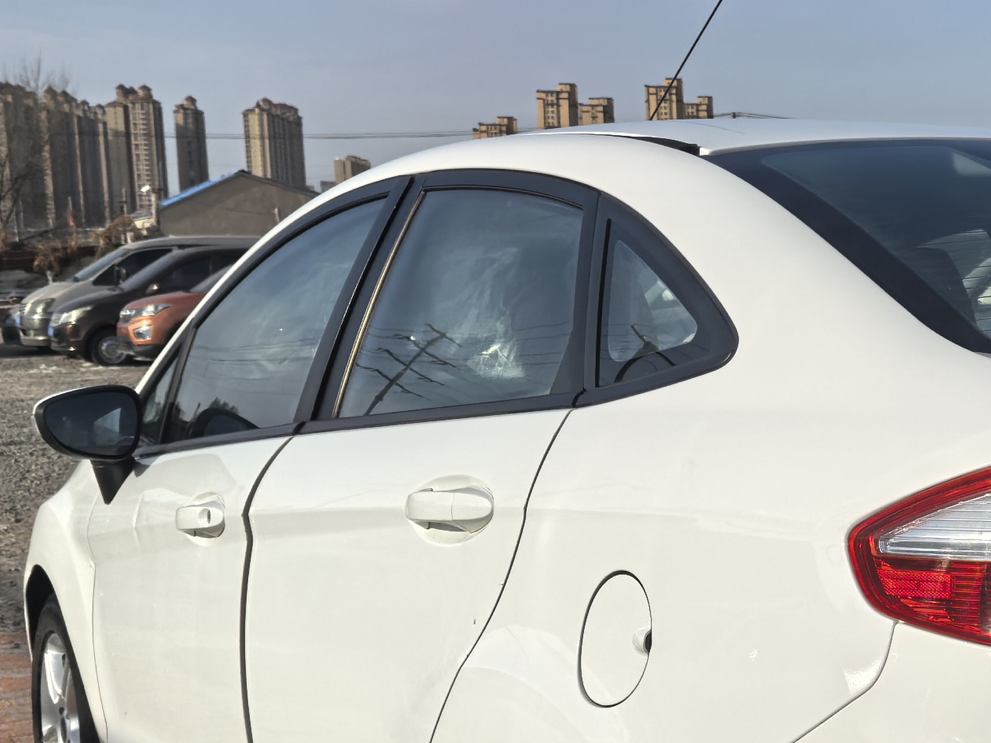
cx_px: 983
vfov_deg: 19.7
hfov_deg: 25.1
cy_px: 596
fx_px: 2119
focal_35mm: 74
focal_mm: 5.35
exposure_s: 1/5714
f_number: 1.8
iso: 50
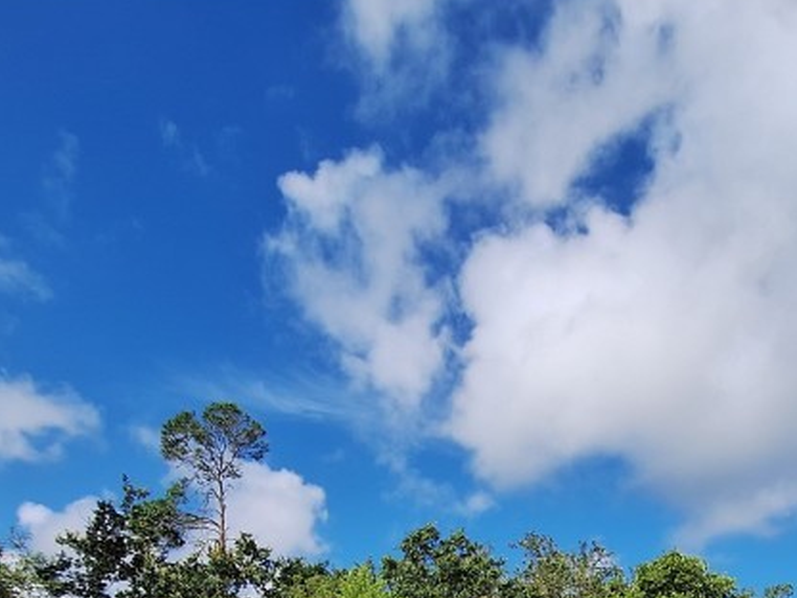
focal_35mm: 32
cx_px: 544
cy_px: 719
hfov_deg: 55.4
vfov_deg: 35.0
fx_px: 737
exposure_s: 1/1751
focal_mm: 1.74
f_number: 2.2
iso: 40
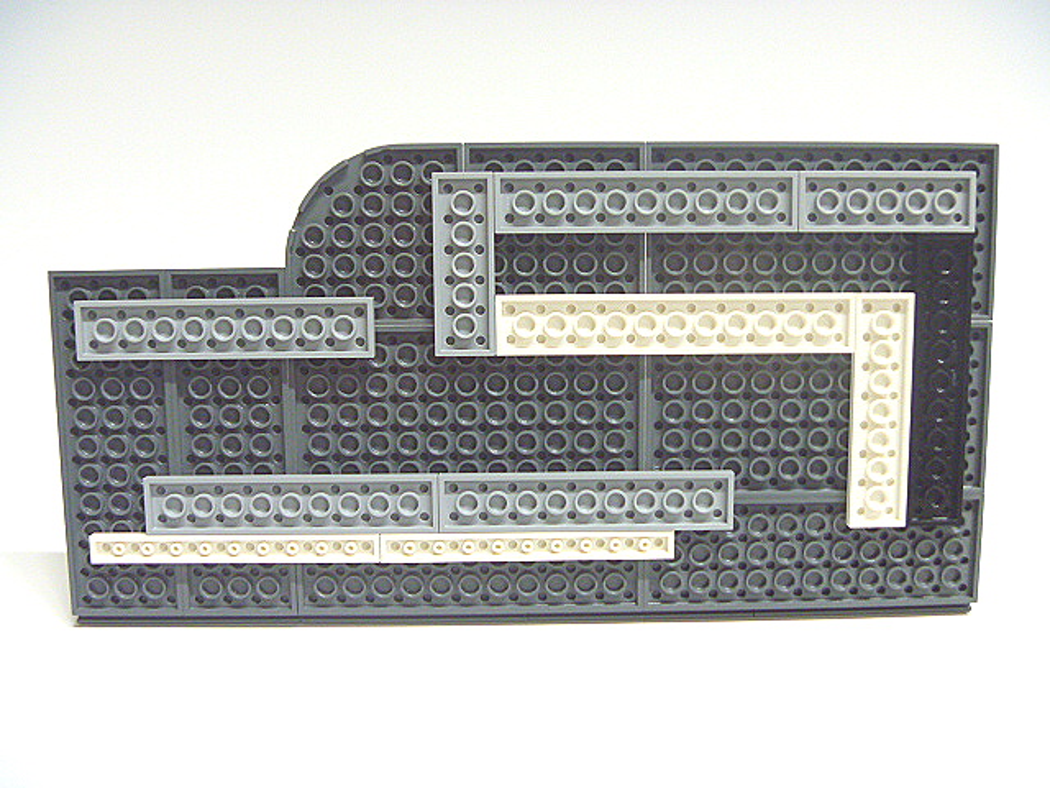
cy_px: 394
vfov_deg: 40.7
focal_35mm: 35
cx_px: 525
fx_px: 1062
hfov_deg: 52.6
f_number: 3.5
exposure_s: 1/13
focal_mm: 6.3
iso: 400
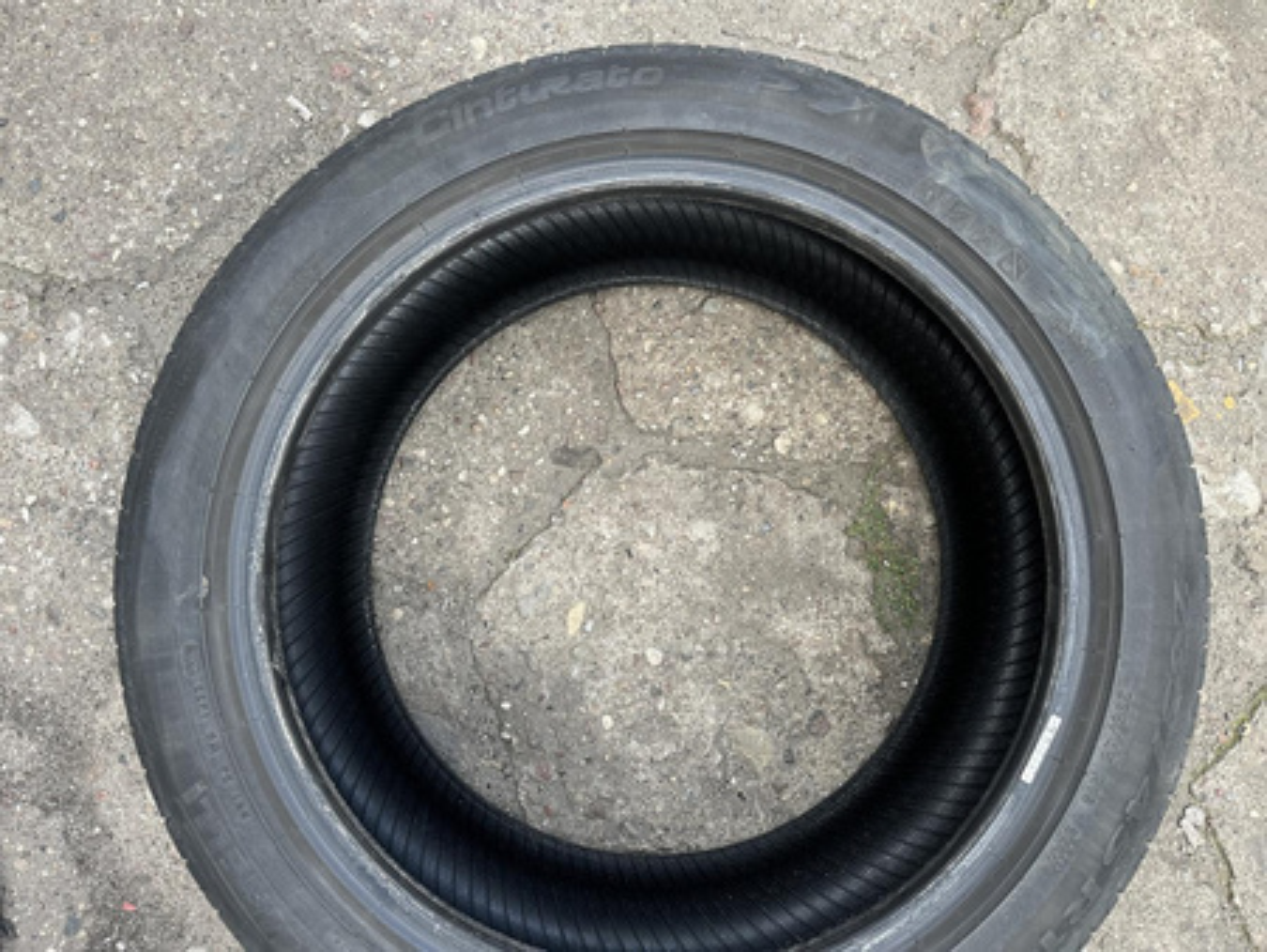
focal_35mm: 24
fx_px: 879
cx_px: 634
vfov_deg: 56.9
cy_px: 476
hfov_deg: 71.6
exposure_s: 1/286
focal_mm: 6.86
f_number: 1.78
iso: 80
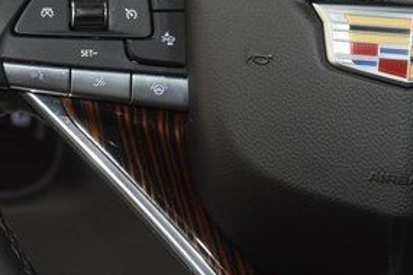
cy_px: 14
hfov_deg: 8.7
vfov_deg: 5.8
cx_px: 84
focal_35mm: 236
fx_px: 2707
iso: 2200
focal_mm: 70
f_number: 4.5
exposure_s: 1/40
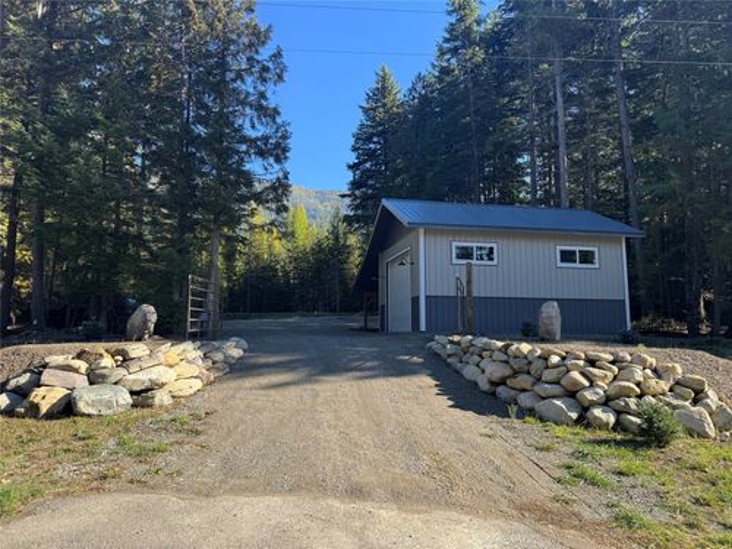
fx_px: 508
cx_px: 366
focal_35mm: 24
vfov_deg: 56.8
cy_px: 274
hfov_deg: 71.6
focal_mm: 6.76
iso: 80
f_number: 1.78
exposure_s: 1/1366
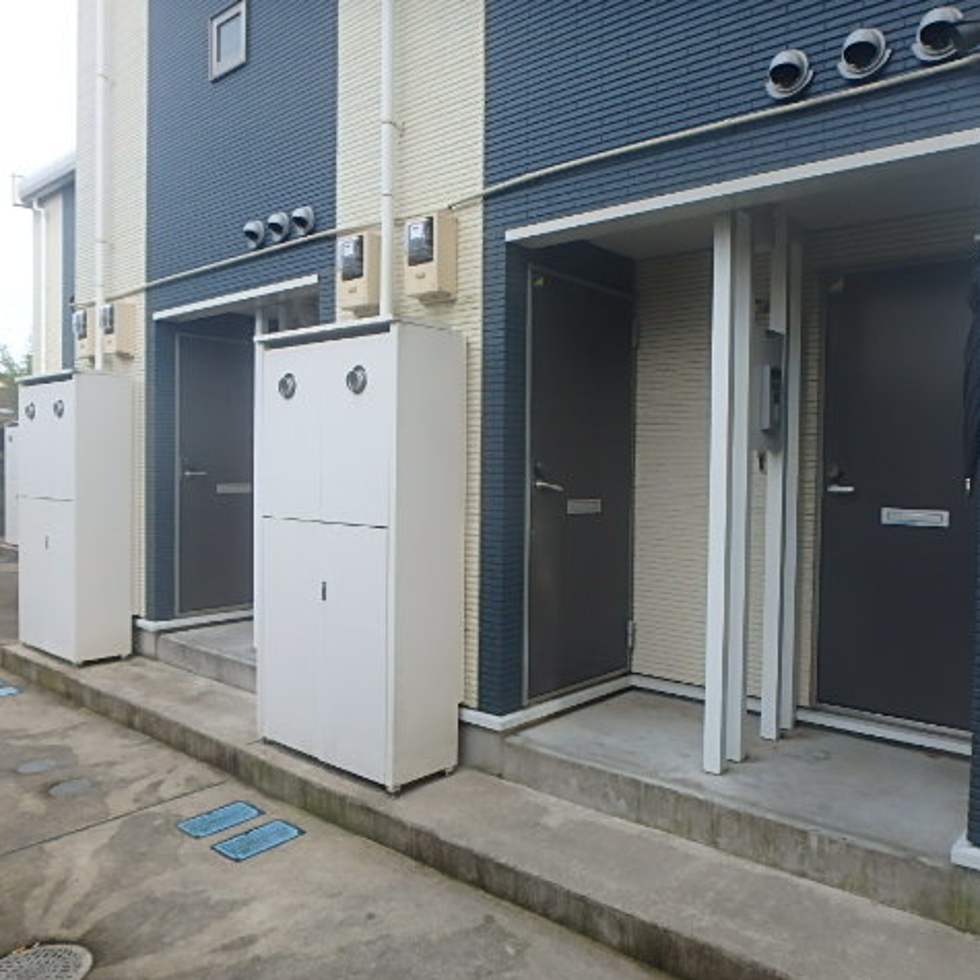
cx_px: 574
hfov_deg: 62.5
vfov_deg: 62.9
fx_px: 801
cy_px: 491
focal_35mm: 25
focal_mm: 3.7
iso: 125
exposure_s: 1/320
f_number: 3.5
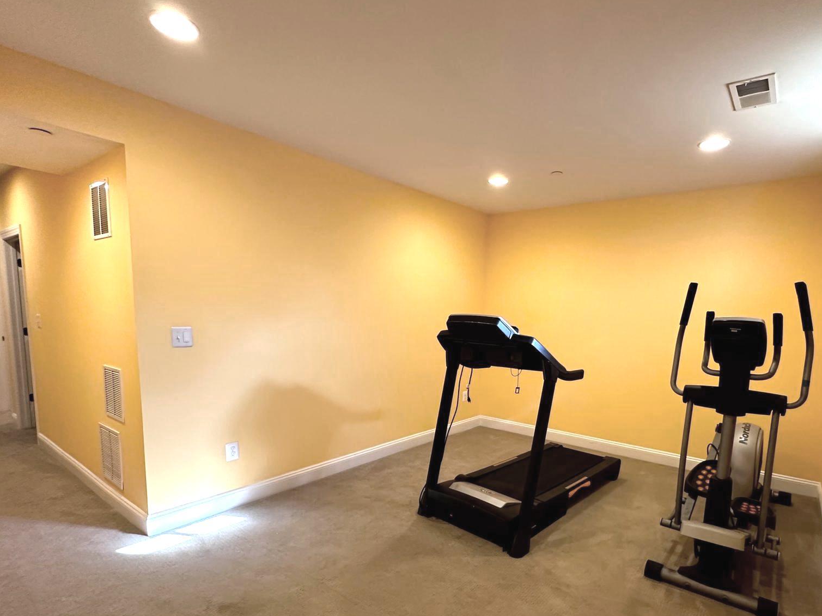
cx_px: 470
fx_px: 451
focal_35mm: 19
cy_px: 369
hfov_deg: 84.1
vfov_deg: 68.0
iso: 250
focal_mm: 2.22
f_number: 2.2
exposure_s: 1/60
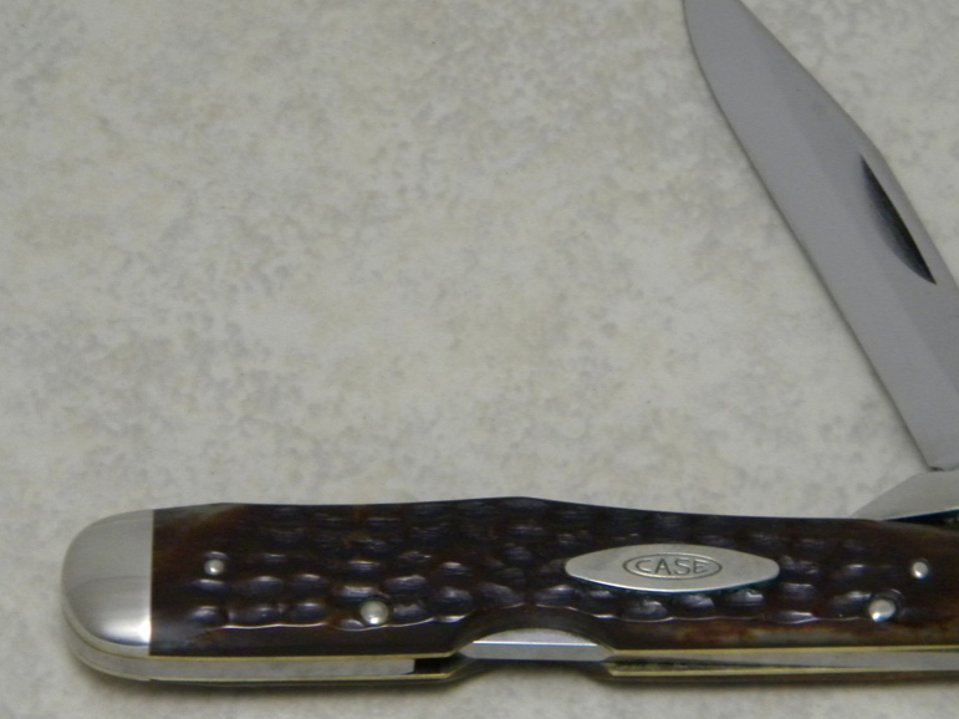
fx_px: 5318
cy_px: 345
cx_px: 603
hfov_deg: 10.3
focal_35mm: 192
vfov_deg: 7.7
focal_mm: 26.8
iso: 400
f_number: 5
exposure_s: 1/24.4
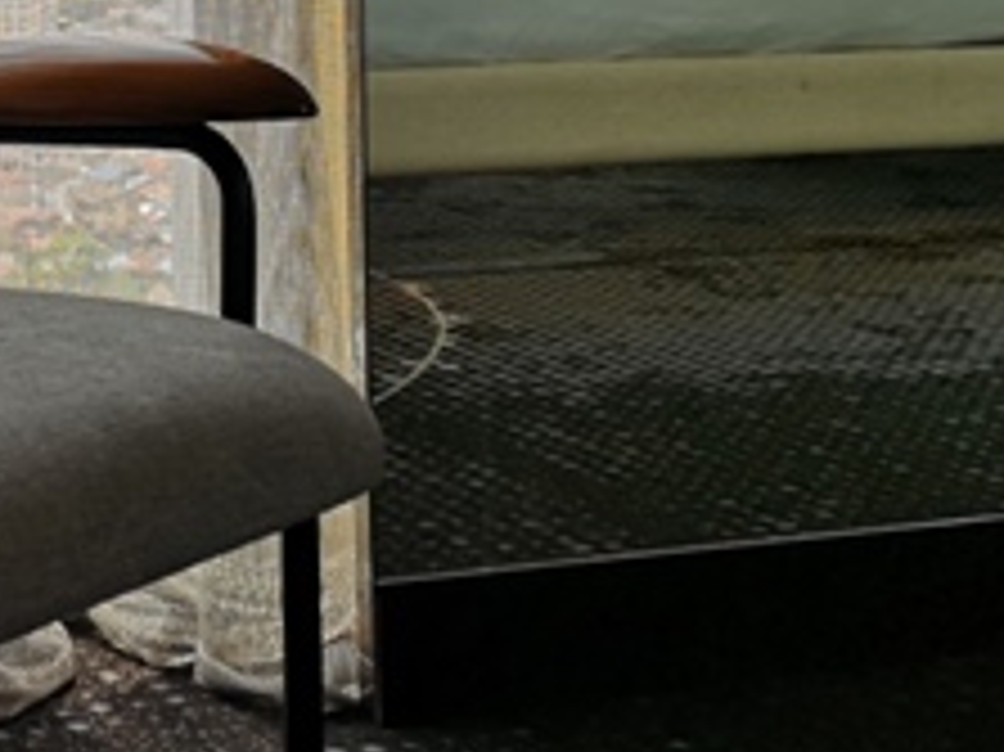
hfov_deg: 19.4
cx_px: -99
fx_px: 2812
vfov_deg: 14.6
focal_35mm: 97
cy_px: -221
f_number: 1.8
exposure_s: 1/442
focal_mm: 3.95
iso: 50
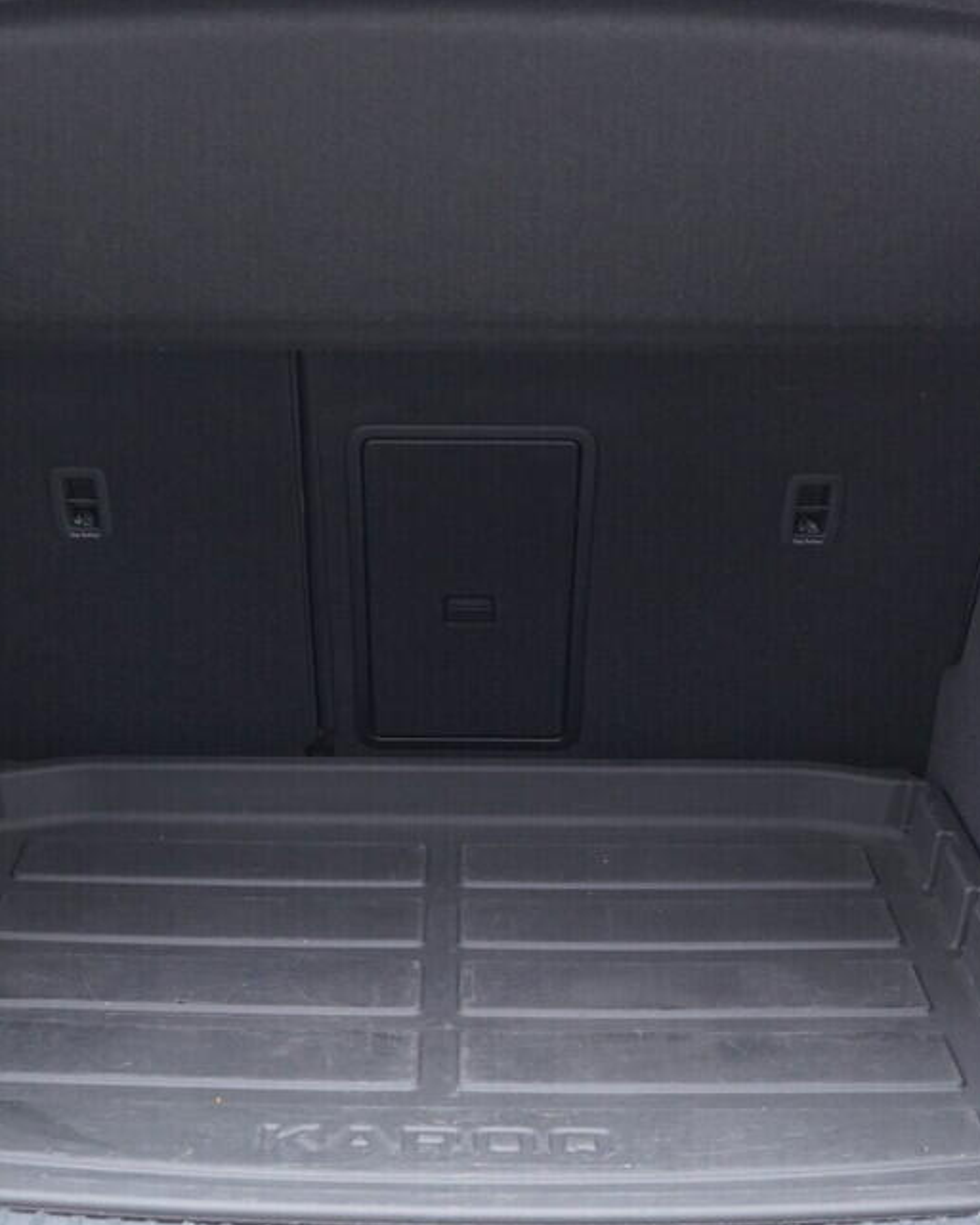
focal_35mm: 54
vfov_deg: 34.7
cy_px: 645
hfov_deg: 28.1
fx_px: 1957
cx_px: 426
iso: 1000
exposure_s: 1/40
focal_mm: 24
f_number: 2.8
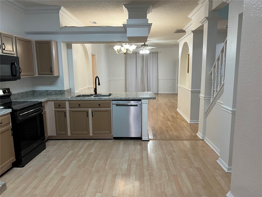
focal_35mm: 26
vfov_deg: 53.1
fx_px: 197
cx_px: 131
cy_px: 98
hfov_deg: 67.3
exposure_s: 1/60
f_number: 1.5
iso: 100
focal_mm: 5.7
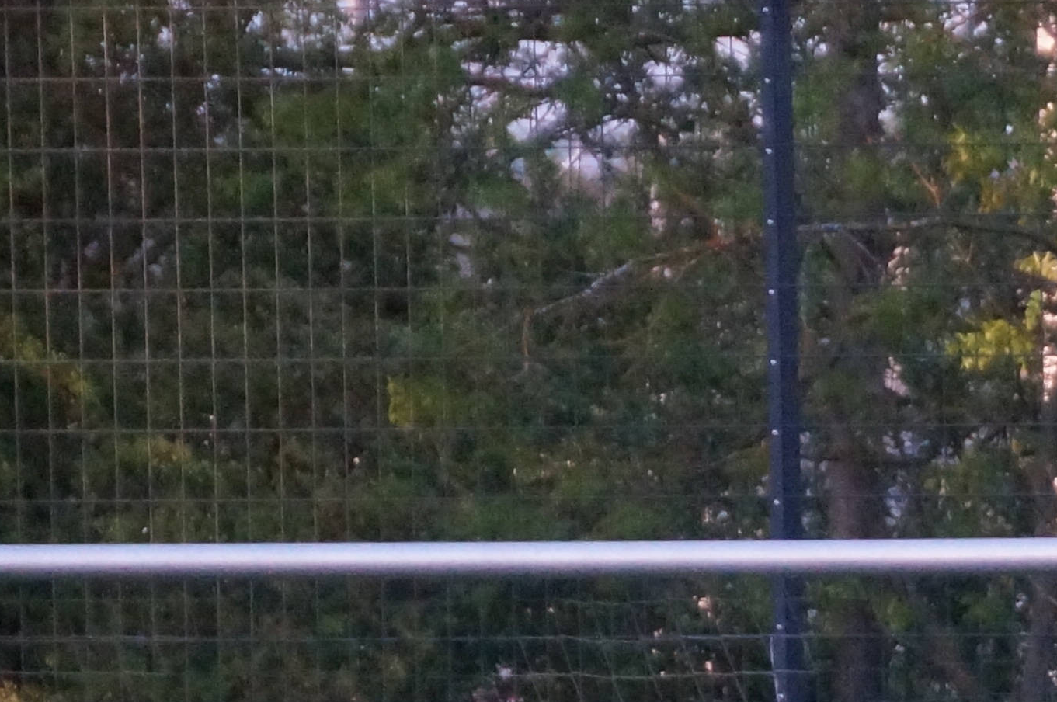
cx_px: 1692
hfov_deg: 1.8
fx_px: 33343
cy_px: 1197
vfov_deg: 1.2
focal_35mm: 1137
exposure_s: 1/640
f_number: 6.3
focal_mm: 210
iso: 3200
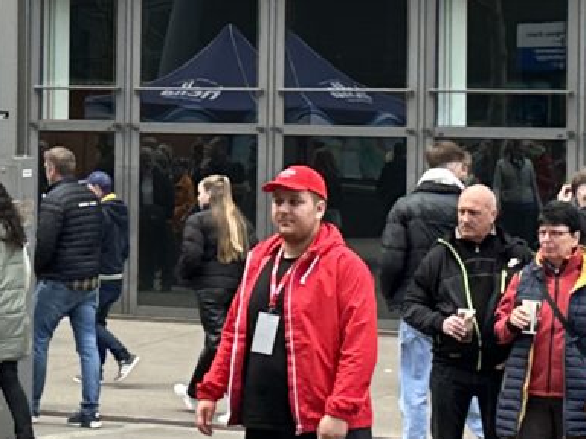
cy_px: 46
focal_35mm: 160
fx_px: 2709
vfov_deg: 9.2
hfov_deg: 12.2
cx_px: -8
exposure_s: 1/734
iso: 80
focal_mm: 6.86
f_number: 1.78
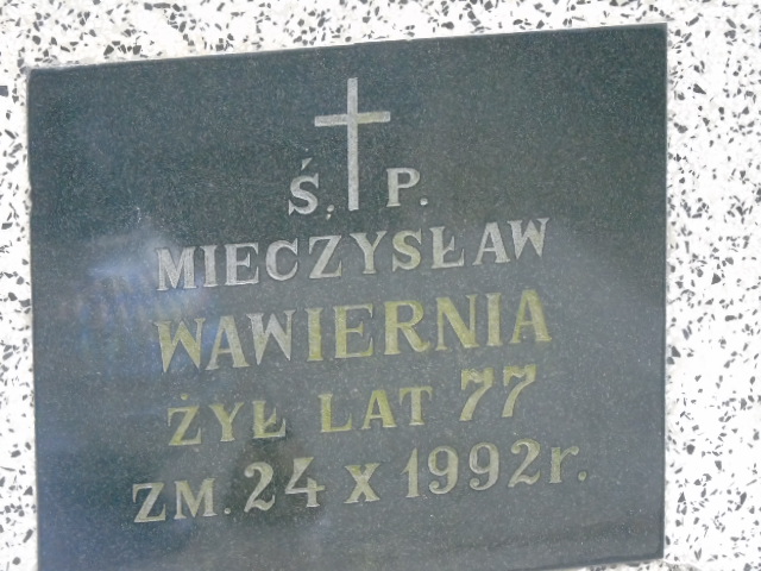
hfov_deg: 8.1
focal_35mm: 243
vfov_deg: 6.1
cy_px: 286
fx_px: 5342
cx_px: 380
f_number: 4.8
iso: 800
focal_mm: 43
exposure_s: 1/80
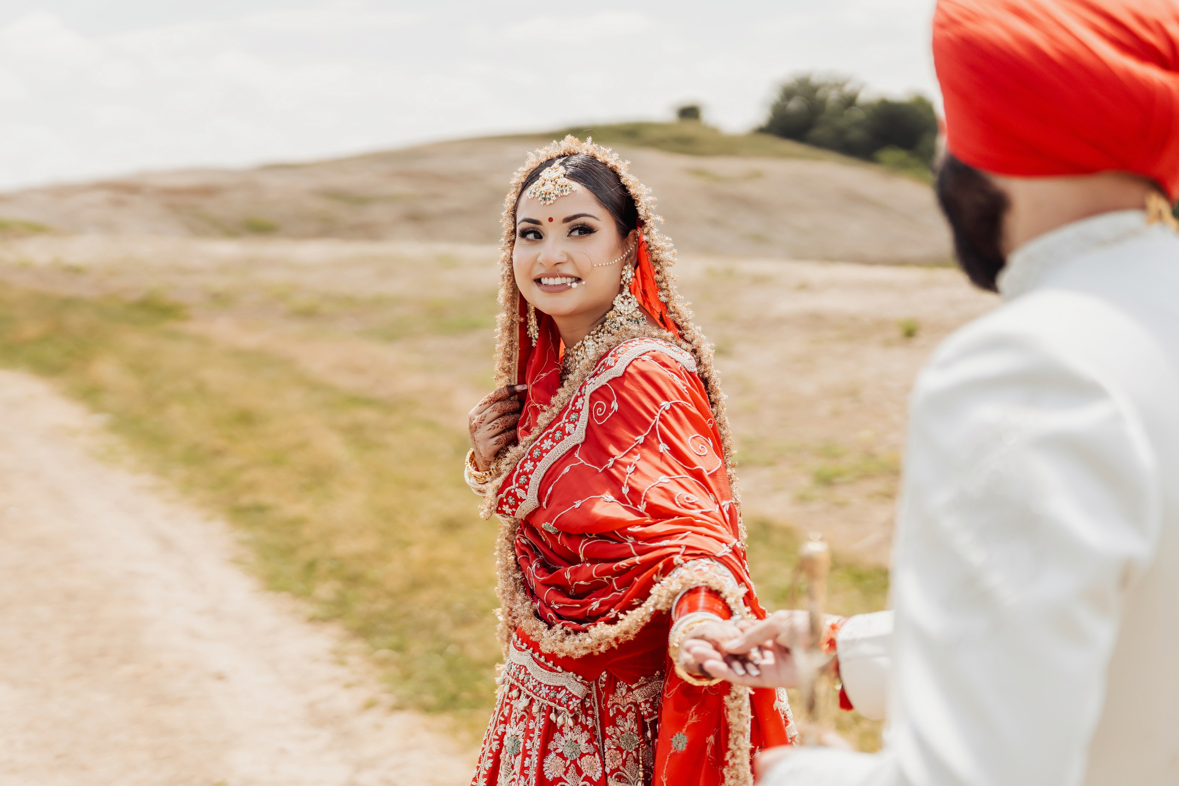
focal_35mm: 50
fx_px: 1637
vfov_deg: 27.0
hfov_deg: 39.6
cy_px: 393
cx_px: 590
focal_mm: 50
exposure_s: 1/8000
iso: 100
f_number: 1.4
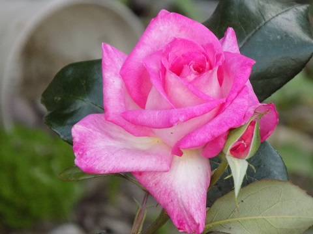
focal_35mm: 606
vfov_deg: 2.5
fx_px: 5479
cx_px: 156
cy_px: 117
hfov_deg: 3.3
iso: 400
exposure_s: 1/100
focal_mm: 107.7
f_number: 5.9
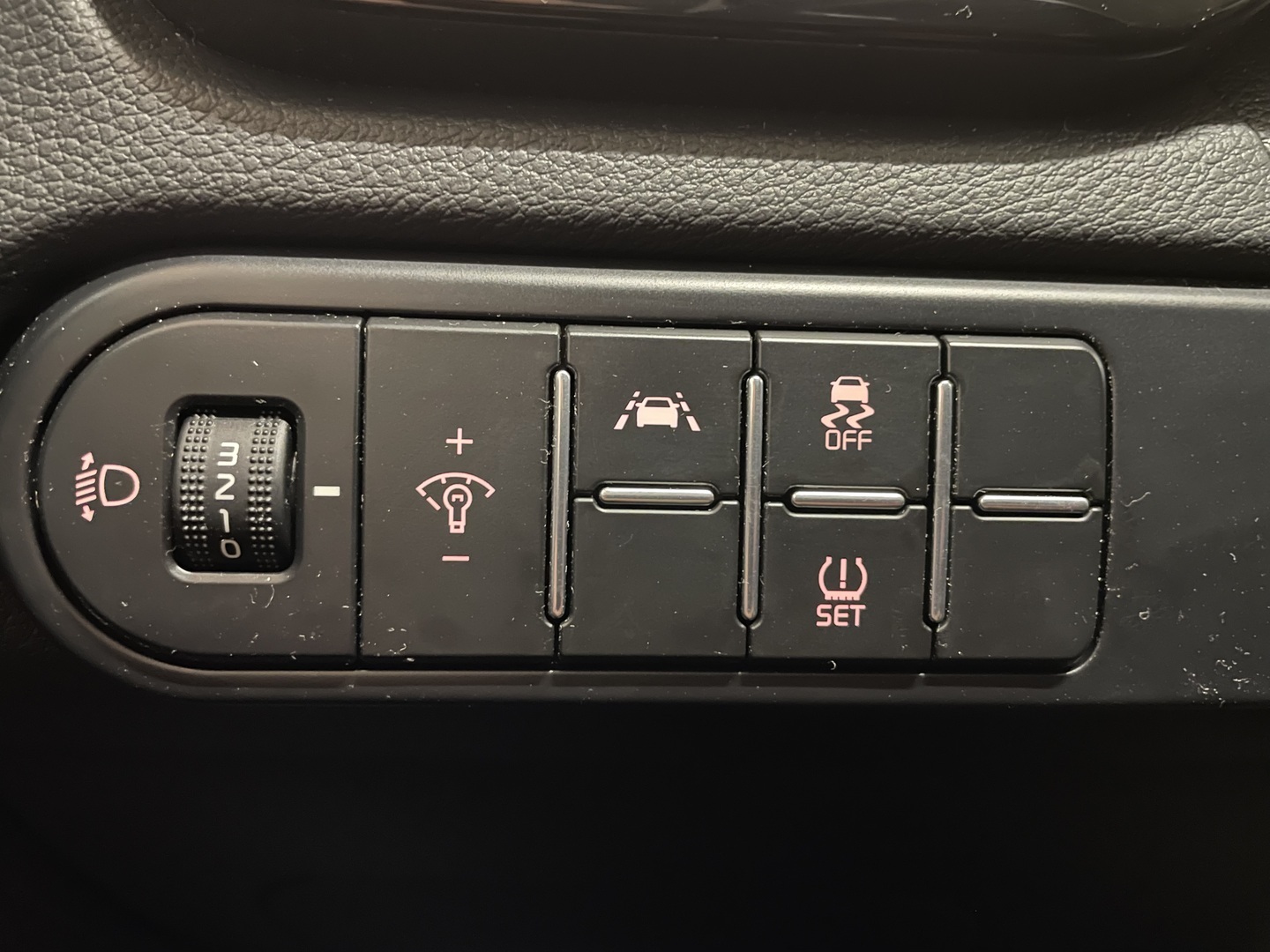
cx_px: 635
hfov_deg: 67.3
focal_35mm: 26
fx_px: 954
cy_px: 476
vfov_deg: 53.1
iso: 1000
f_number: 1.6
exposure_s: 1/20
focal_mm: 4.2
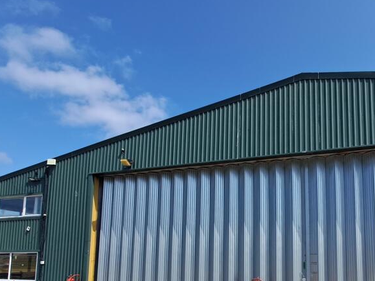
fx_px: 249
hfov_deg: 71.3
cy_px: 230
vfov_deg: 54.3
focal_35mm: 23
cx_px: 256
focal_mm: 1.42
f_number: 2.2
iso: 40
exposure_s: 1/1435
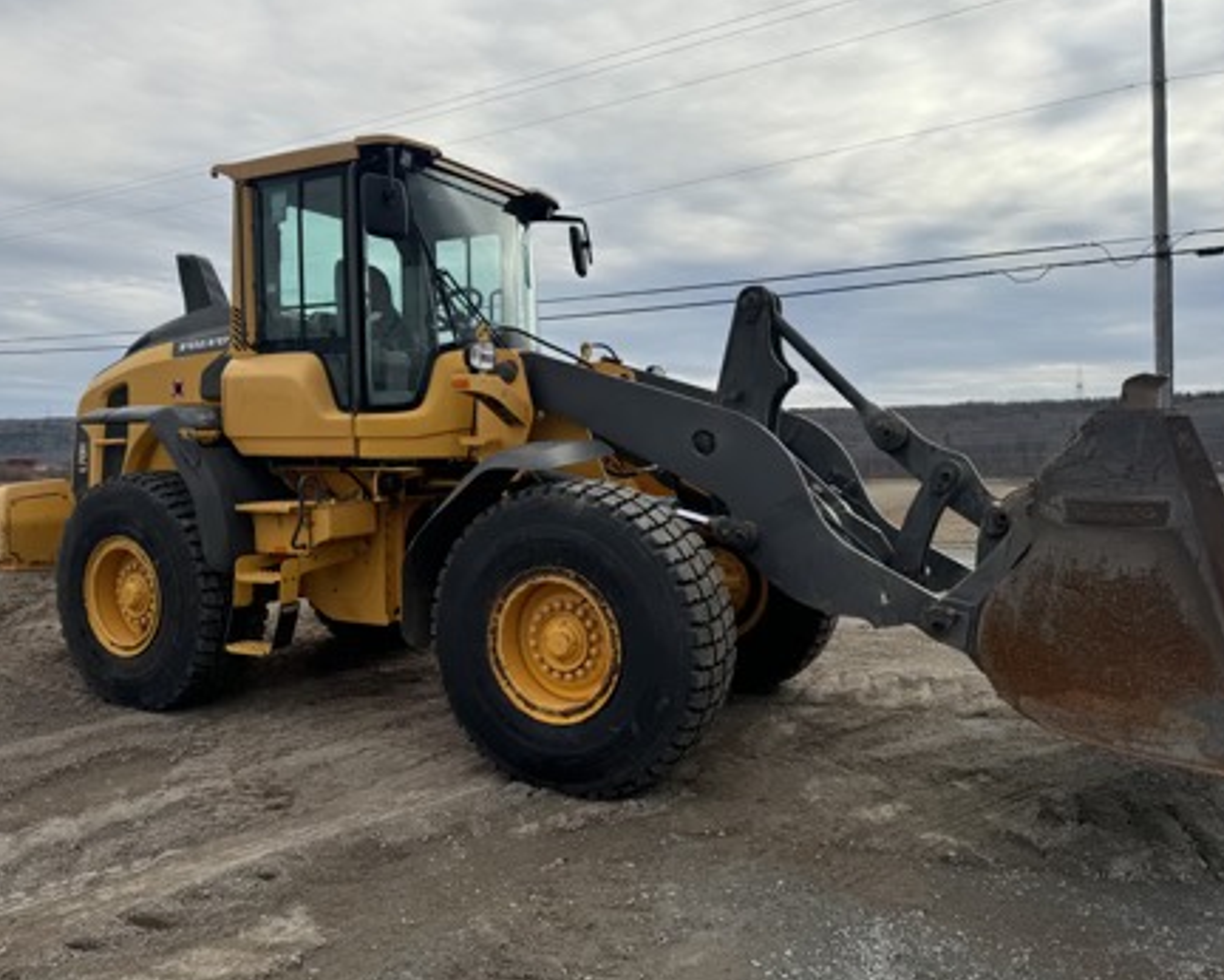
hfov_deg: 66.0
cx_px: 632
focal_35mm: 26
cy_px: 484
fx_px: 942
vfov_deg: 55.0
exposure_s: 1/3413
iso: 80
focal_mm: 6.76
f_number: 1.78
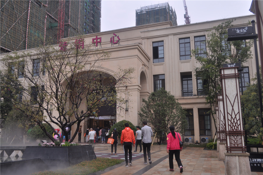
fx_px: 241
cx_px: 132
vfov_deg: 39.9
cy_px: 88
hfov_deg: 57.3
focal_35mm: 33
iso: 200
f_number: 5
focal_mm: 22
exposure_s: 1/100
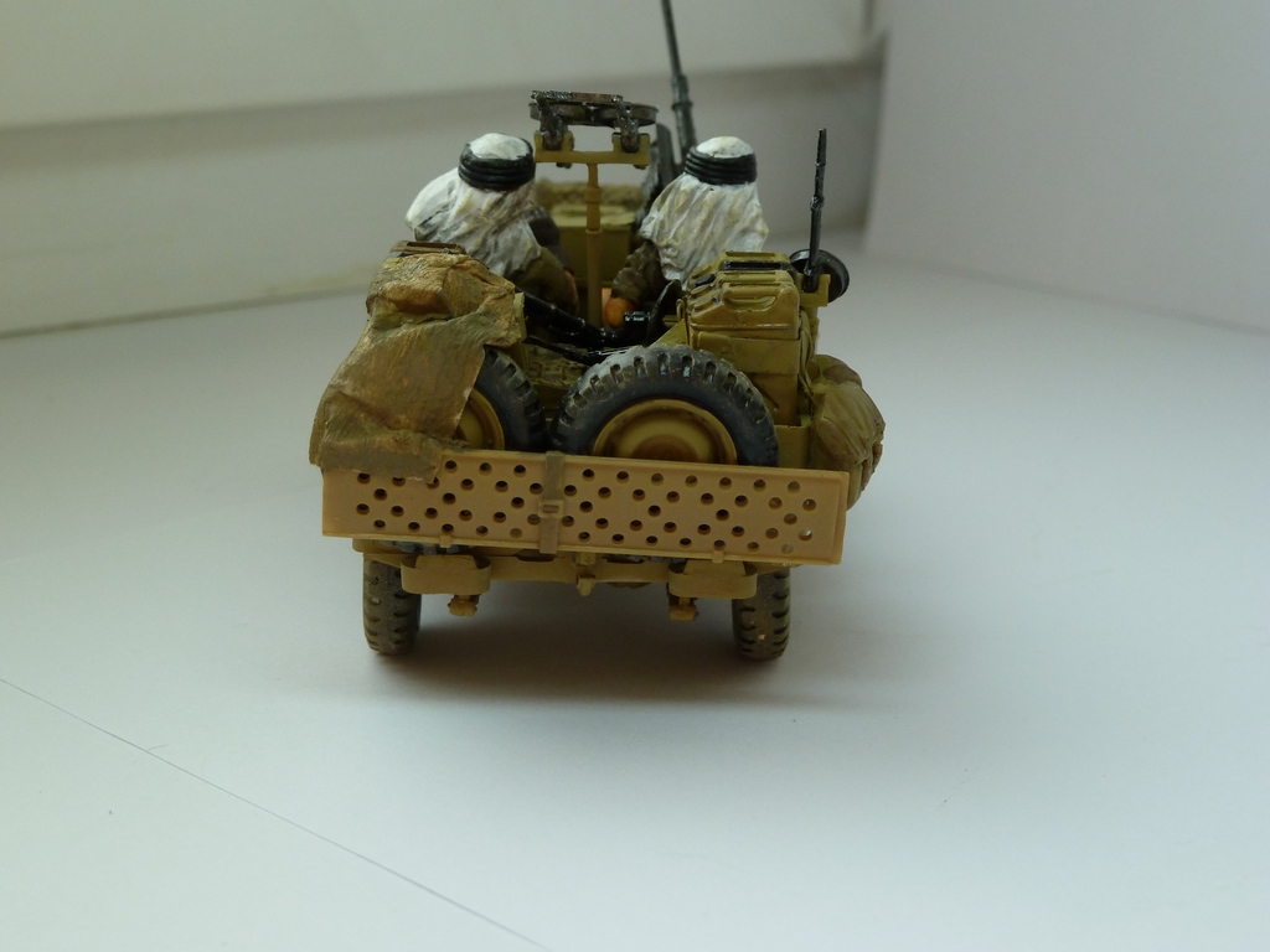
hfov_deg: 30.7
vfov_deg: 23.3
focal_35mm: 63
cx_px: 635
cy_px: 476
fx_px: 2311
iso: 160
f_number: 4
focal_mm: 10.3
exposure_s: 1/200
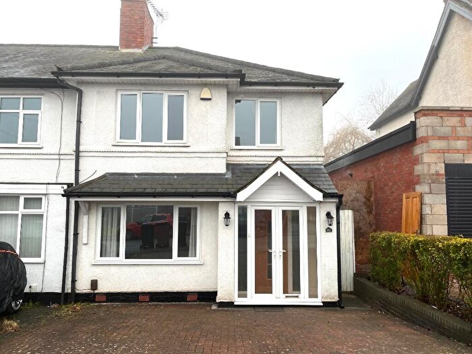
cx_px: 236
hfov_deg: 67.3
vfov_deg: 53.1
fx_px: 355
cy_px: 177
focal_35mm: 26
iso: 50
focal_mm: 5.1
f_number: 1.6
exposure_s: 1/122
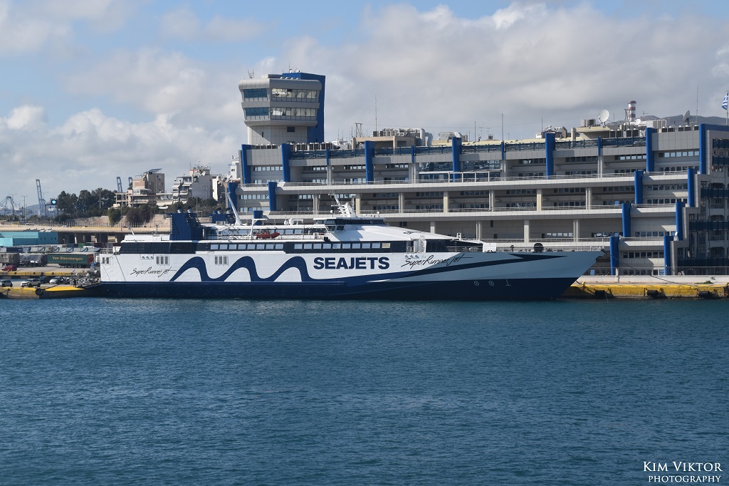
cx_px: 364
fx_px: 2581
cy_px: 243
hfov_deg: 16.1
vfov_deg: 10.7
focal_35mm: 128
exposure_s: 1/400
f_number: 10
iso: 200
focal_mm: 85
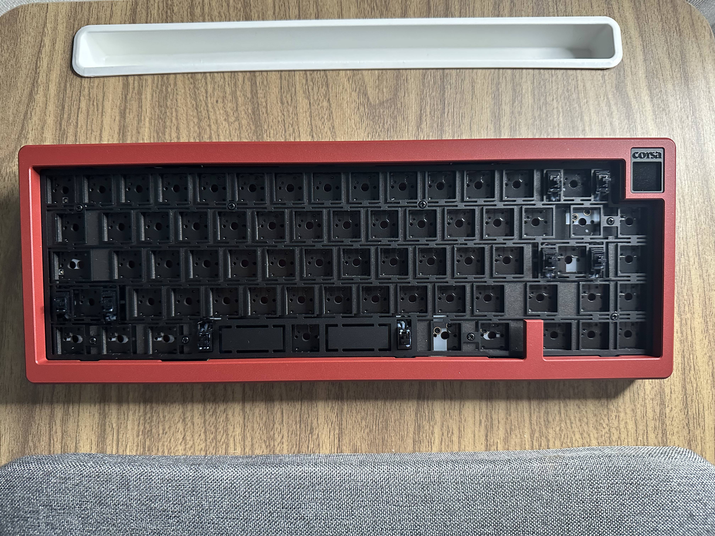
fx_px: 496
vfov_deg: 56.8
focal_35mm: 24
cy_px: 268
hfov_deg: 71.6
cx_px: 358
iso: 640
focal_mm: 6.86
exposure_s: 1/60
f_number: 1.78
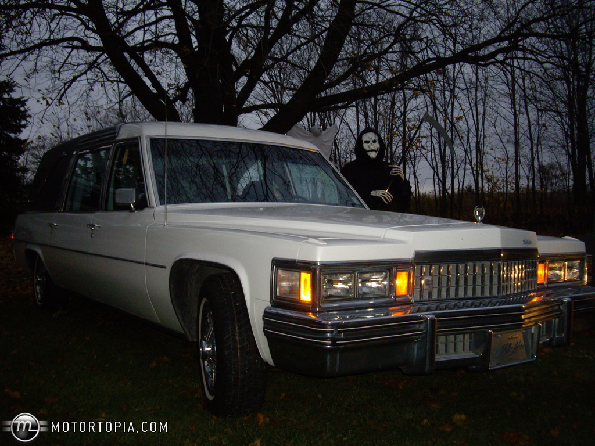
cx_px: 298
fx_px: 653
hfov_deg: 49.0
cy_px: 223
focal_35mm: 38
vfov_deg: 37.7
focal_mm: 7.9
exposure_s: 1/40
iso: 400
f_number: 2.8
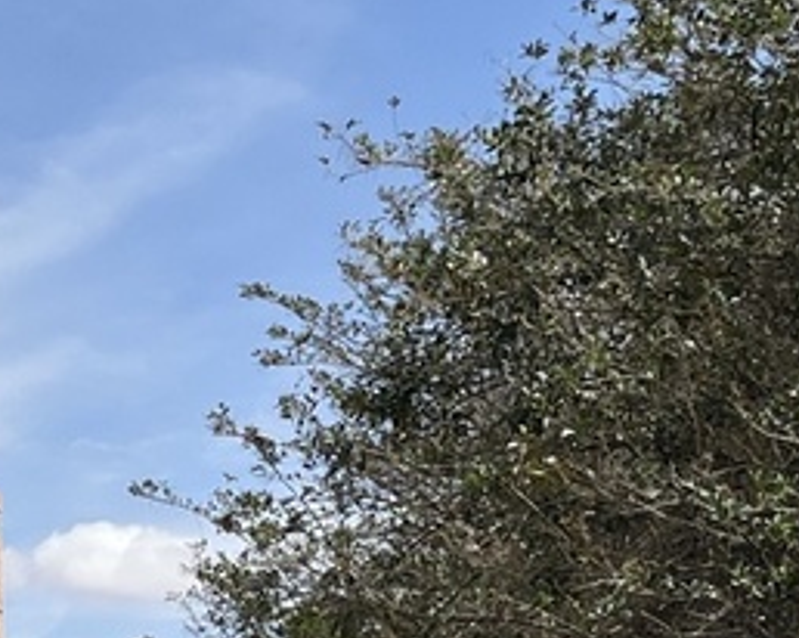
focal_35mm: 149
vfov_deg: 10.3
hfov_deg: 12.6
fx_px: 3521
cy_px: 496
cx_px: -232
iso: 50
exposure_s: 1/5319
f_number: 1.6
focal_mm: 5.1
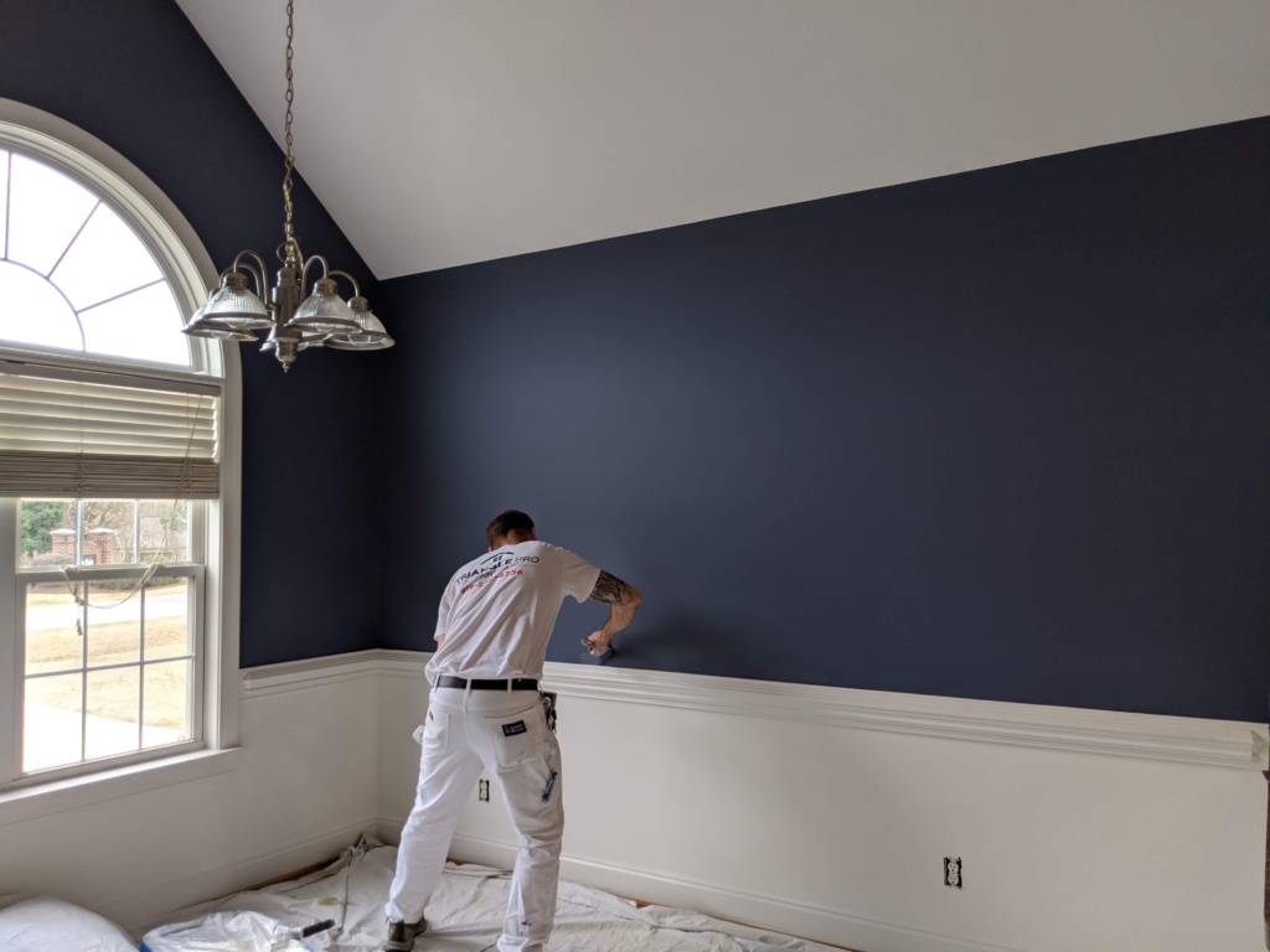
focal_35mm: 27
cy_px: 476
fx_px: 991
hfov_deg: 65.3
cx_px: 635
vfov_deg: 51.4
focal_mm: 4.44
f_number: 1.8
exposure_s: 1/60
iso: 63
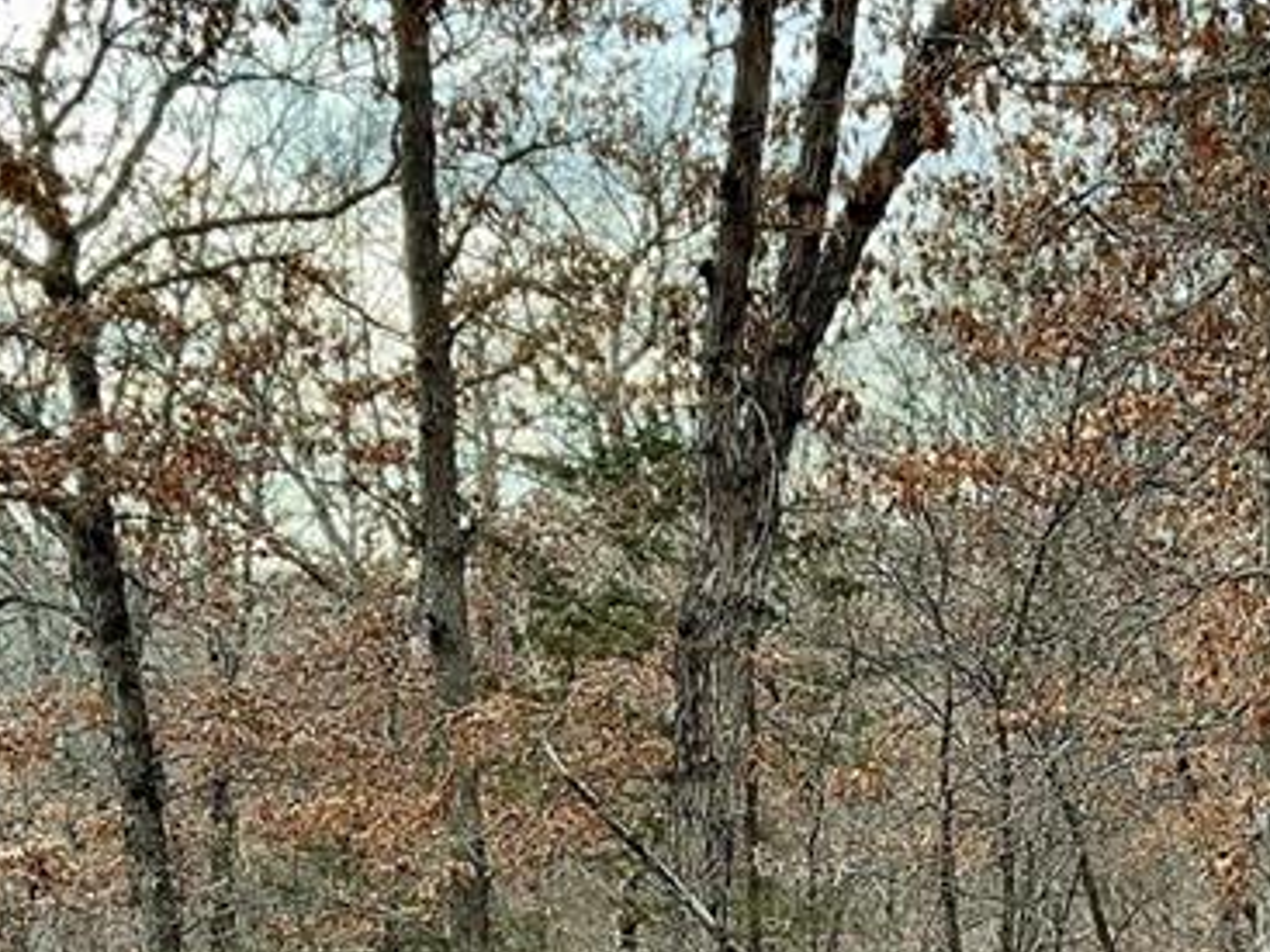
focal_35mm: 81
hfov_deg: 24.0
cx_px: 900
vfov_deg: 17.9
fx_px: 2971
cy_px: 876
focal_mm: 3
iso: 16
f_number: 1.8
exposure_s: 1/182
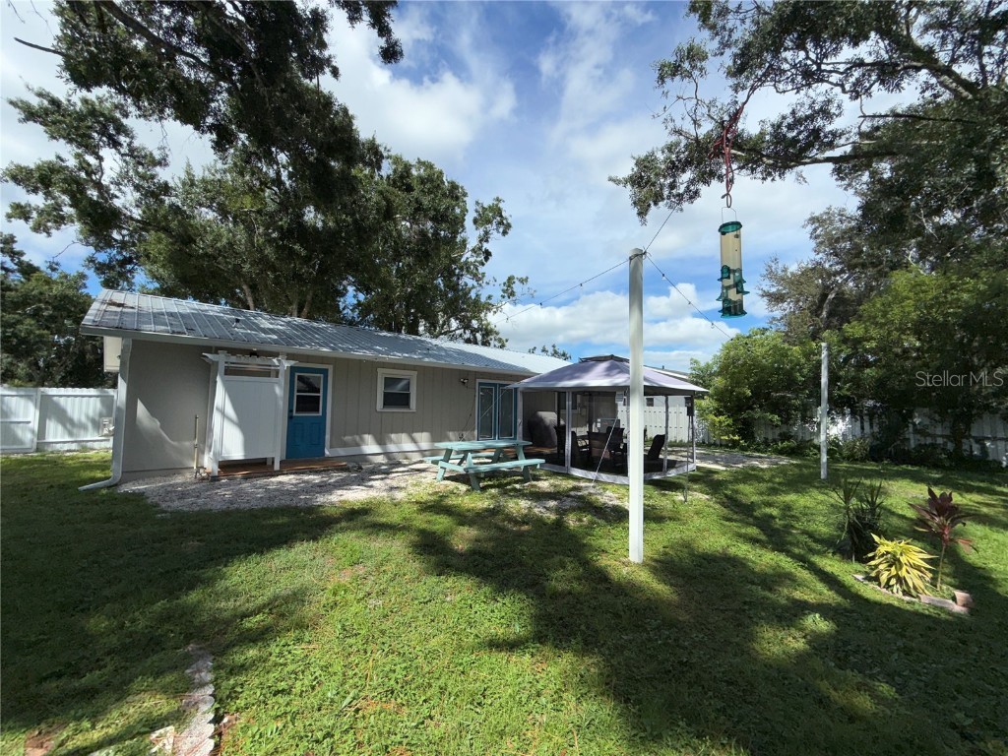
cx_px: 504
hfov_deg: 102.1
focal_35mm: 14
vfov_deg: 85.7
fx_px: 408
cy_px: 378
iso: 16
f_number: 2.2
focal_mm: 2.22
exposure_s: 1/1795
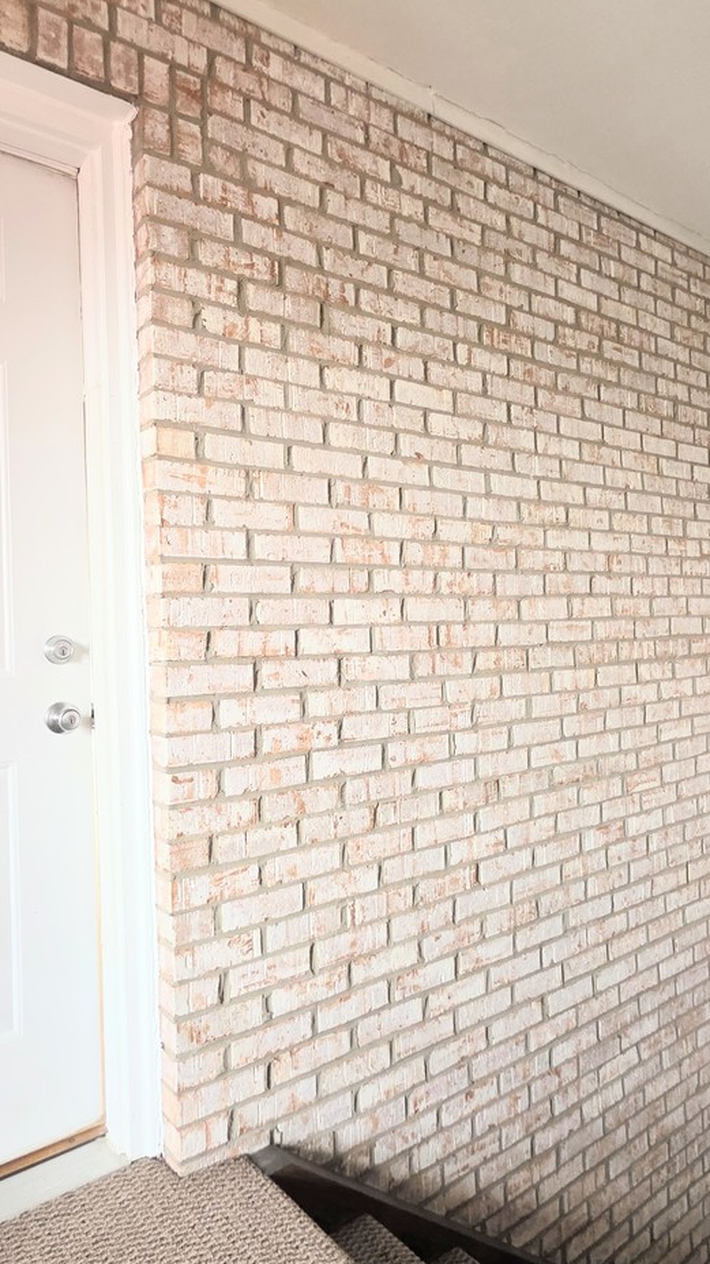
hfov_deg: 51.4
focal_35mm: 22
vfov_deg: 81.2
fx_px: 737
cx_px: 328
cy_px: 615
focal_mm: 2.2
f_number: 1.9
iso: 640
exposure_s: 1/60
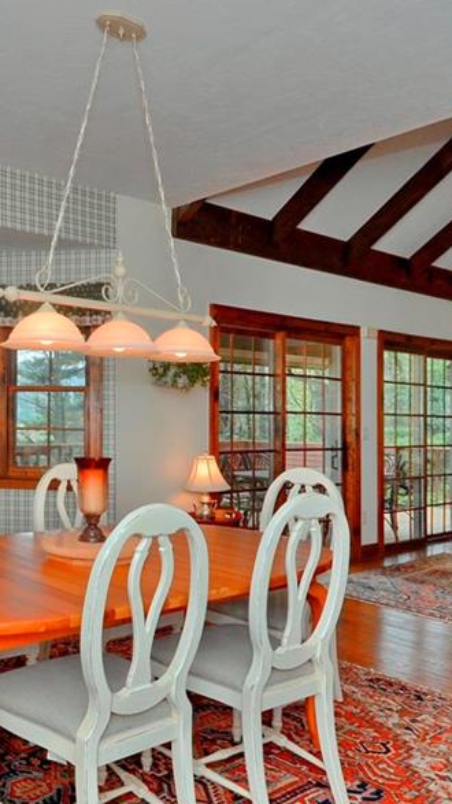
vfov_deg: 61.8
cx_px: 11
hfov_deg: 34.3
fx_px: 671
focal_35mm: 31
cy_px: 424
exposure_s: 1/200
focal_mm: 11.5
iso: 320
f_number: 8
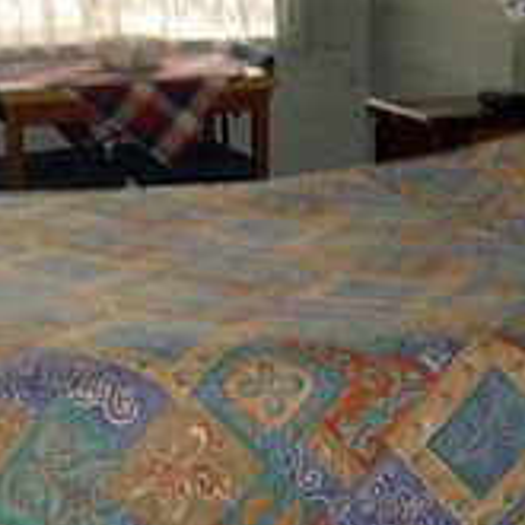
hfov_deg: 21.1
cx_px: 302
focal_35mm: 82
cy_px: 223
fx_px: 1407
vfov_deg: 21.1
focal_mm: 5.6
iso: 50
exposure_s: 1/60
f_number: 2.8
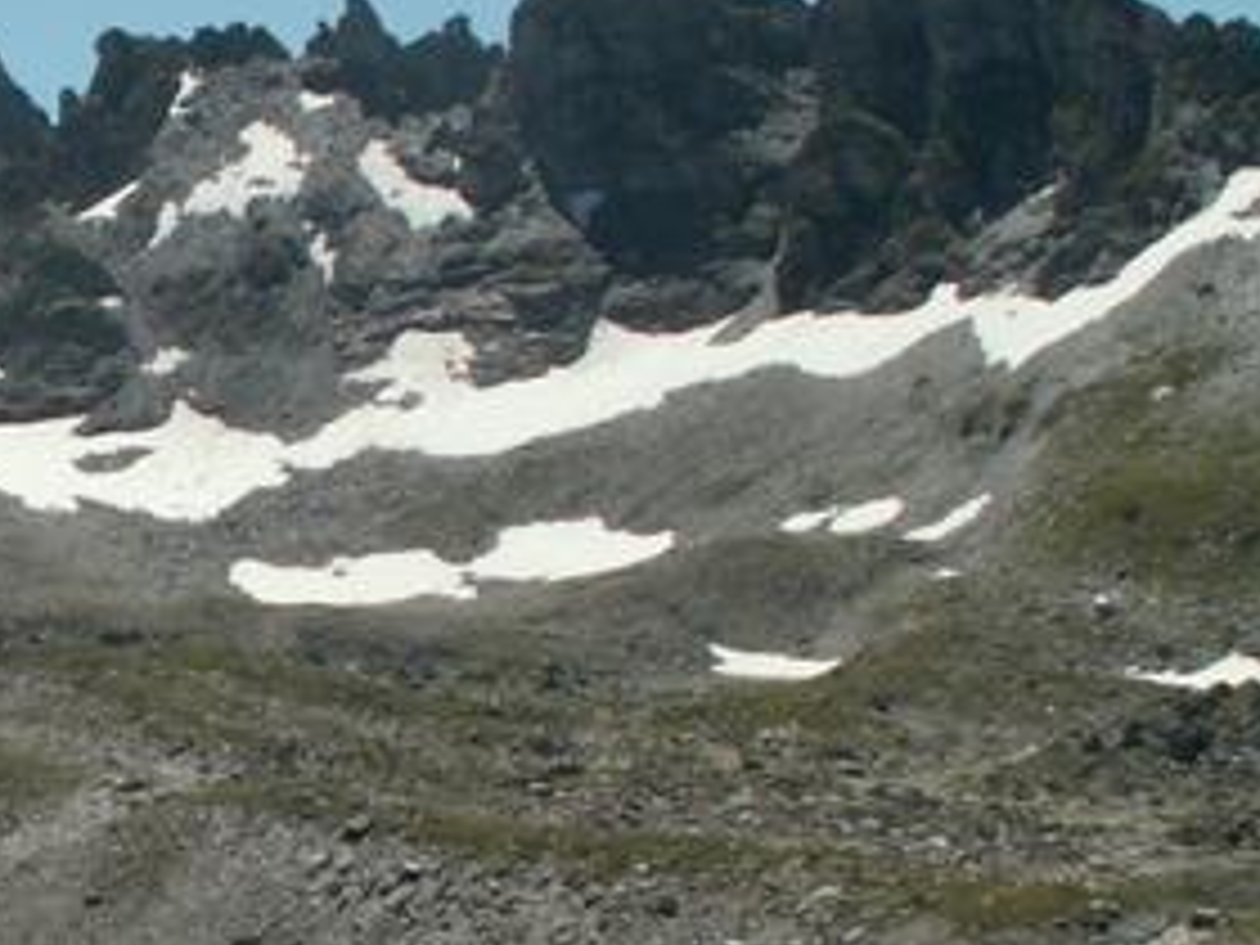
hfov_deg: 23.1
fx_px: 2912
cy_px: 670
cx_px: -99
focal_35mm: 80
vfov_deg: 18.4
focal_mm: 5.86
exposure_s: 1/250
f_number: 7.1
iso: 50
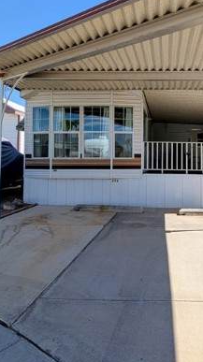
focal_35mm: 26
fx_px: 249
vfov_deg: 71.6
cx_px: 163
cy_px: 156
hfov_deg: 42.3
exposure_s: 1/1410
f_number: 1.95
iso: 38
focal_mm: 2.23
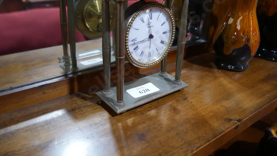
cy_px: 58
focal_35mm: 31
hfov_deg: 62.6
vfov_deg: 37.5
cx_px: 138
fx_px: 228
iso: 400
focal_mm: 14
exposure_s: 1/60
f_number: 3.5
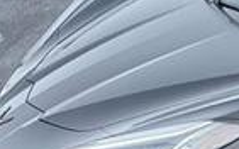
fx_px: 592
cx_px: 383
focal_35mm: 91
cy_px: 86
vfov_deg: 14.3
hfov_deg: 19.2
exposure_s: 1/1653
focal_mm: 6.76
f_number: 1.78
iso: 80
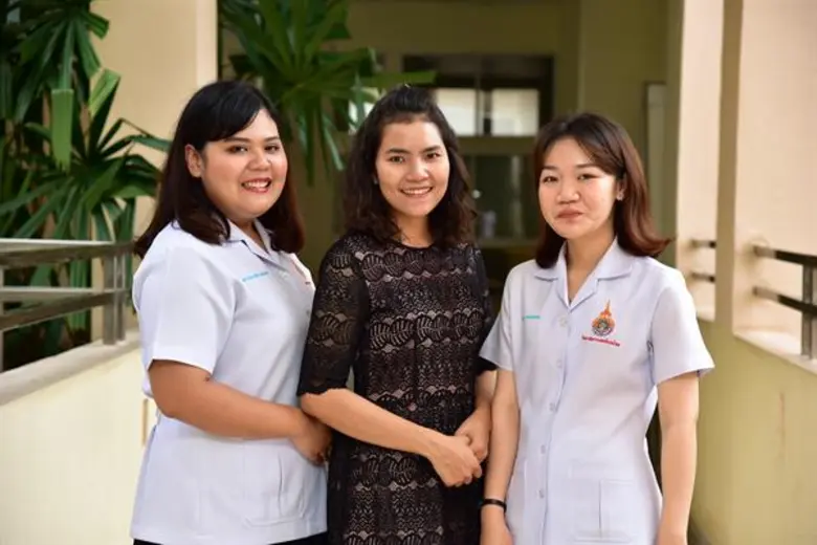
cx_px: 408
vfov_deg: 14.9
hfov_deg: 22.1
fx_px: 2088
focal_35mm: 92
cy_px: 272
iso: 400
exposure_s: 1/200
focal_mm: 92
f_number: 5.6
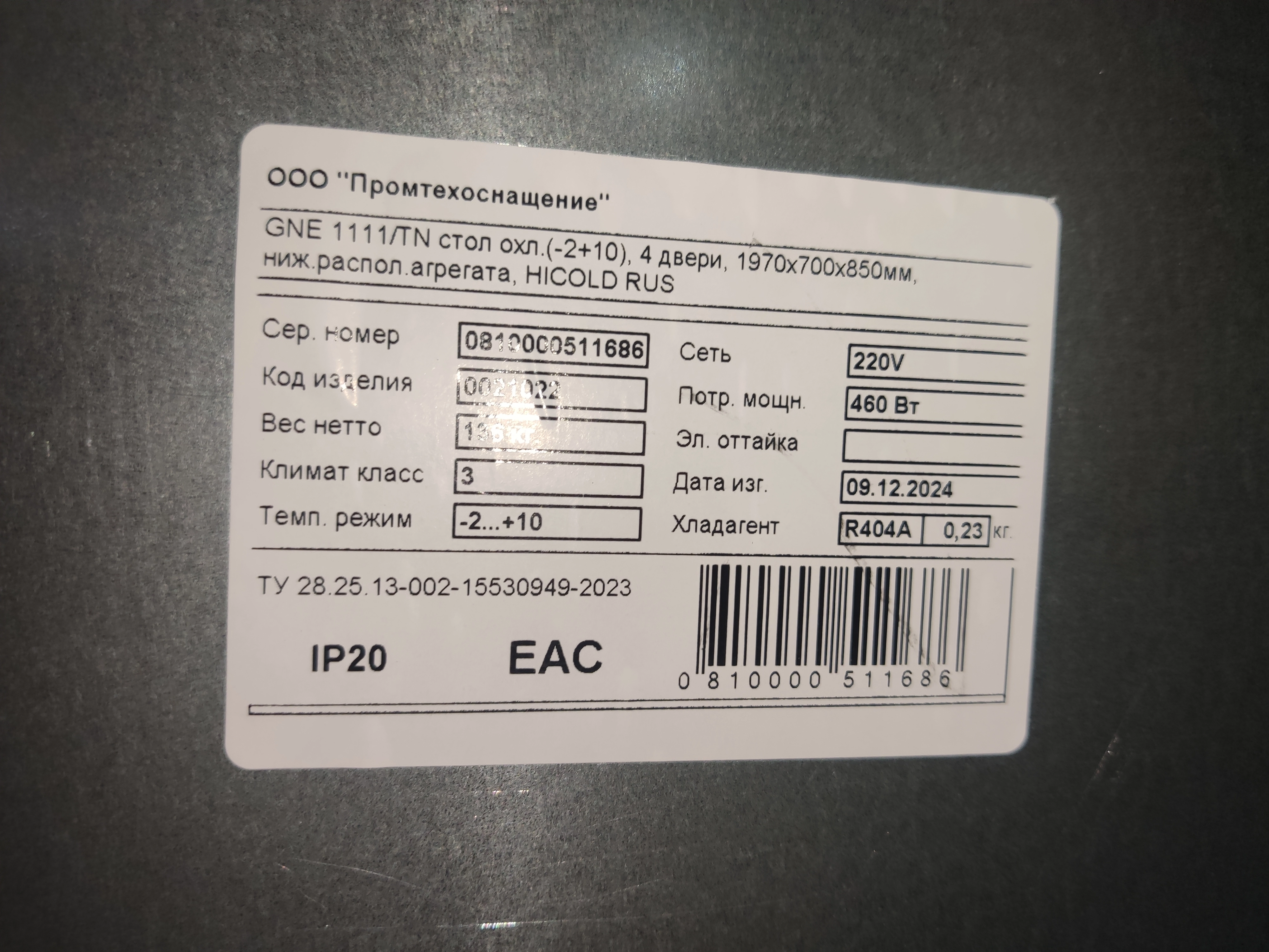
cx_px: 634
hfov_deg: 67.3
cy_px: 476
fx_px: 953
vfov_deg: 53.1
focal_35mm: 26
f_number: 1.75
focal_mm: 4.75
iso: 149
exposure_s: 1/120
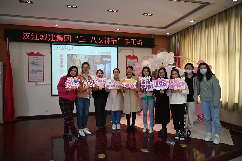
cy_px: 80
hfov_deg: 73.8
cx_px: 121
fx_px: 161
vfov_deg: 53.1
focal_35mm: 24
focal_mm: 24
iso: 400
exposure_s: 1/250
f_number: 2.8
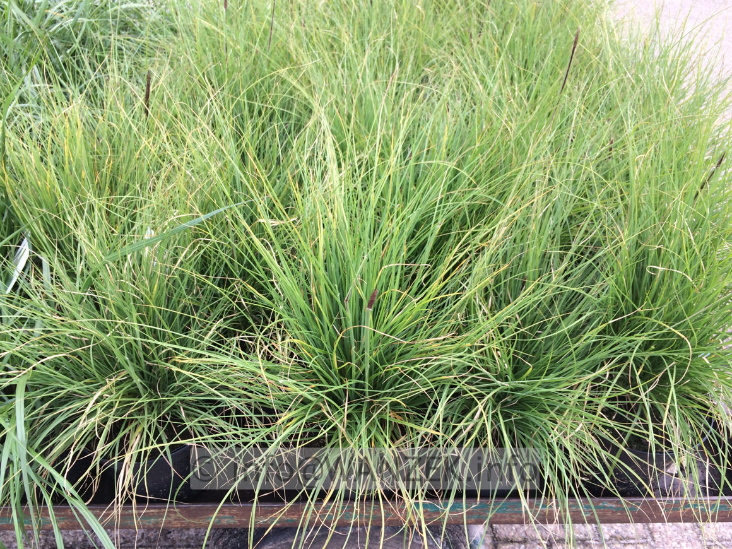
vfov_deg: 46.8
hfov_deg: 60.0
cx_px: 363
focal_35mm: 30
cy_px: 274
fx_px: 634
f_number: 2.2
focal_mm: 4.15
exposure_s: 1/323
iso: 32
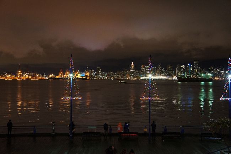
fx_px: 327
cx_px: 116
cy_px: 77
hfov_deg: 38.9
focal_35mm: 51
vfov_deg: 26.5
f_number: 4.5
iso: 1600
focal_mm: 34
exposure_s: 1/5
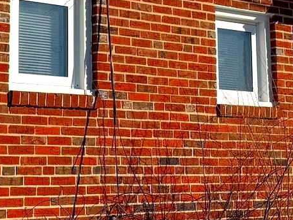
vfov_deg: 13.8
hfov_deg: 18.4
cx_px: 161
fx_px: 906
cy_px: 56
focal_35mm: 107
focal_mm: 6.76
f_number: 1.78
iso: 80
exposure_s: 1/7937
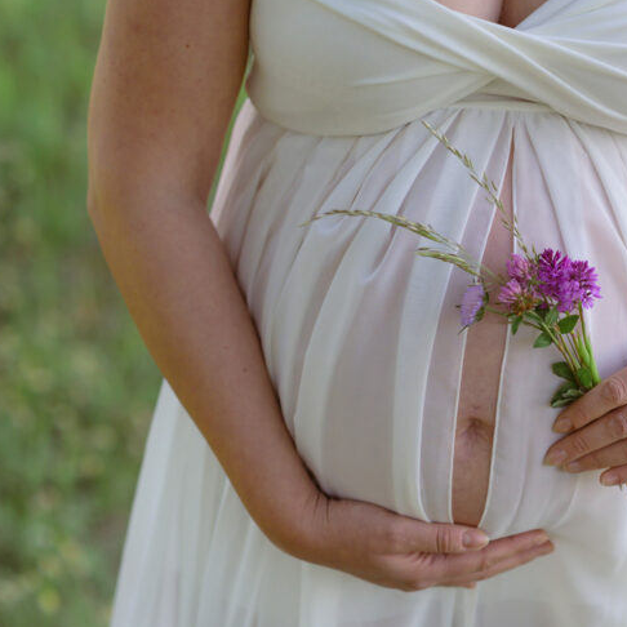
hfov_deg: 15.2
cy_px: 303
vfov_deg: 15.3
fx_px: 2336
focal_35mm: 114
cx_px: 467
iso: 1250
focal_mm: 85
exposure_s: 1/4000
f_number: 3.2
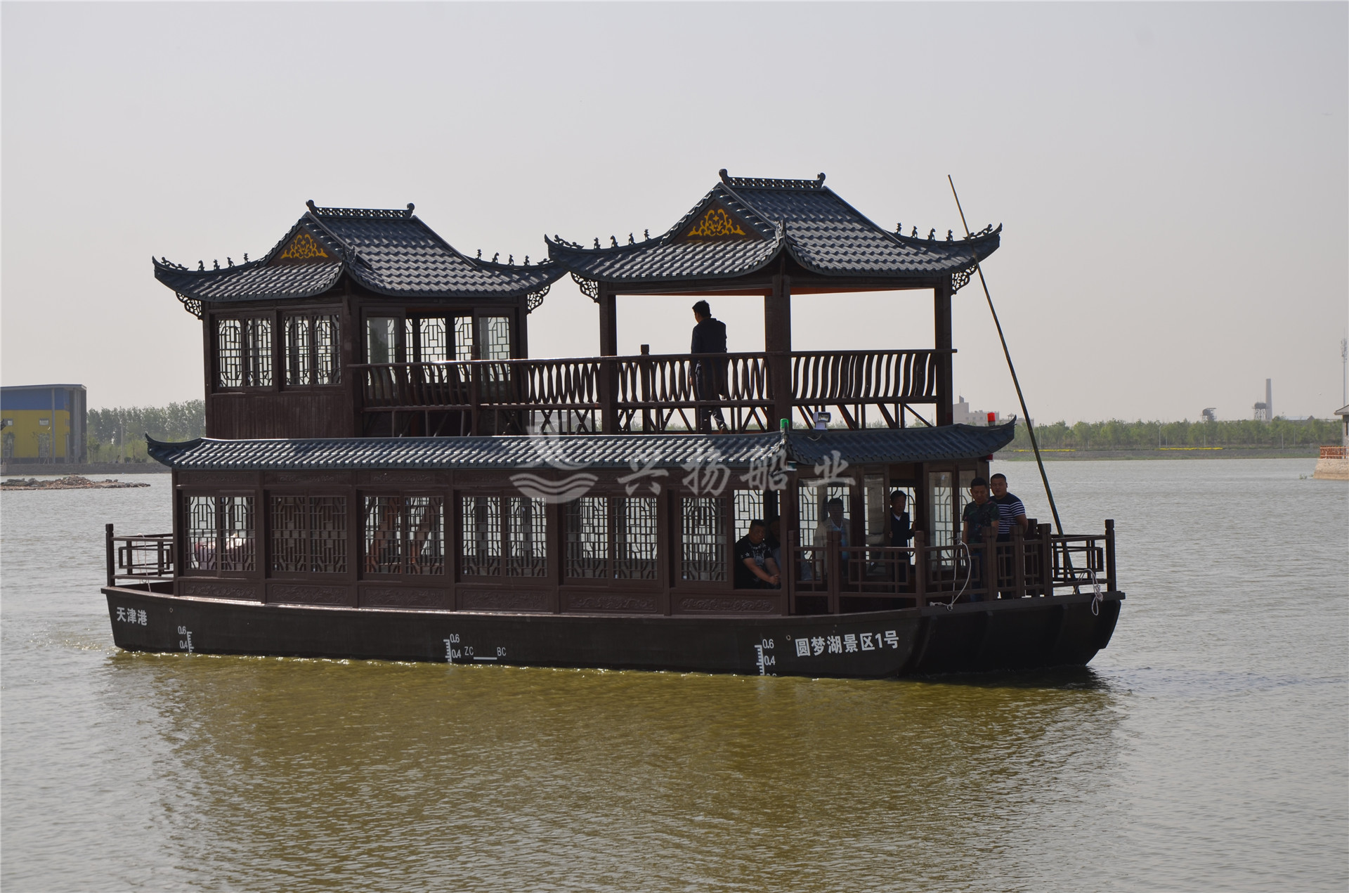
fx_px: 3701
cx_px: 674
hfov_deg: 20.7
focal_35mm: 99
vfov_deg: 13.8
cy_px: 446
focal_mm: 66
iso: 100
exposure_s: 1/250
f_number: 9
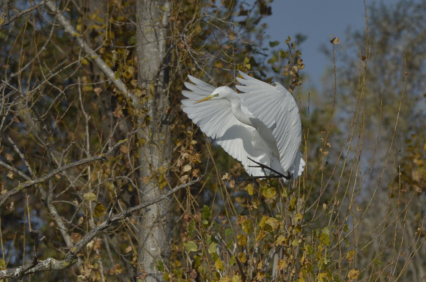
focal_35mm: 829
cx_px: 232
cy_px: 114
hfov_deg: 2.5
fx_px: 9789
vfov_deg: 1.7
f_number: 8
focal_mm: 420
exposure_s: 1/5000
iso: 400
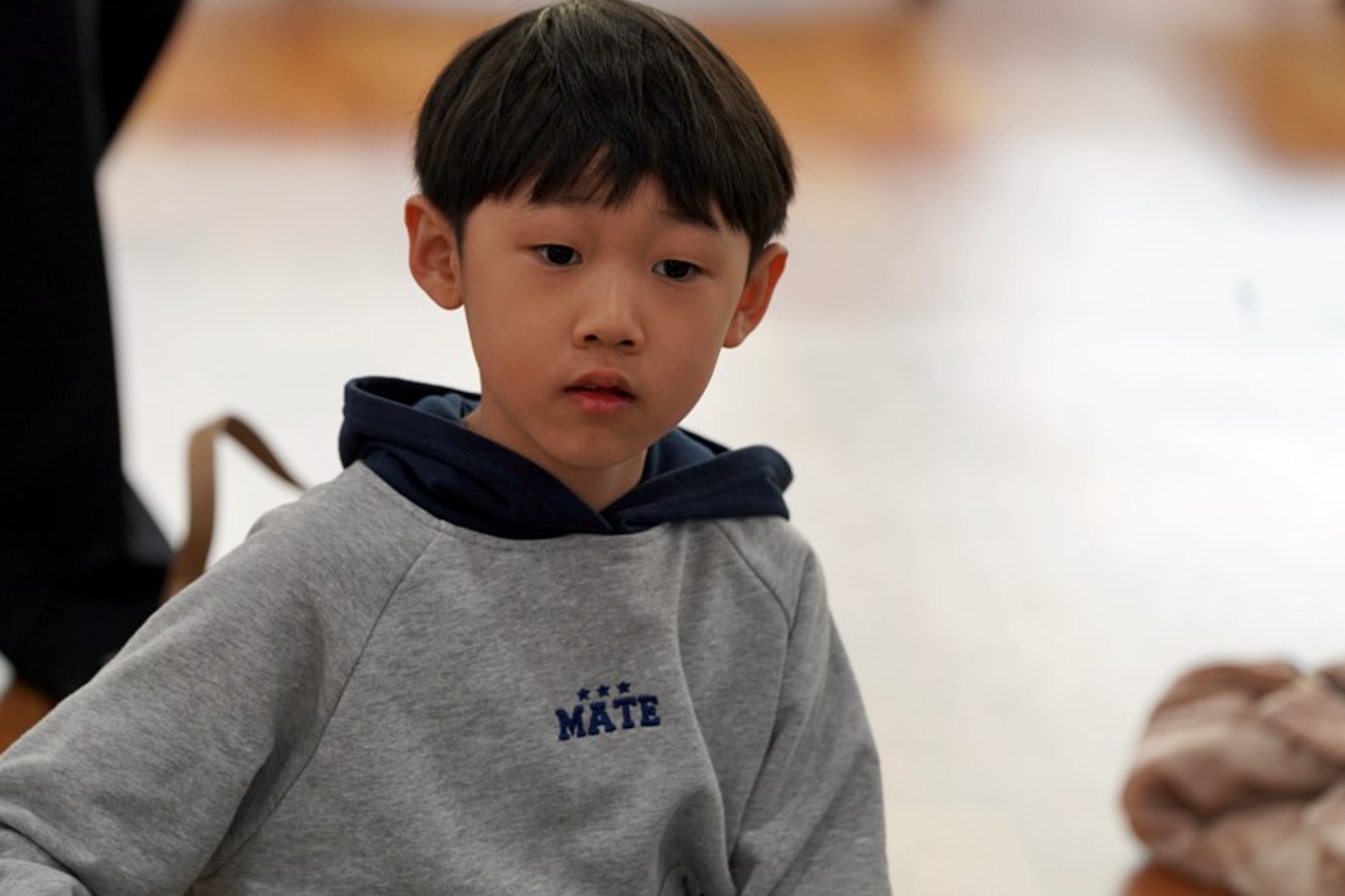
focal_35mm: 220
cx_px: 610
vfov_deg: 6.2
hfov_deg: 9.4
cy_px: 419
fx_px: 8217
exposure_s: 1/250
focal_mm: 200
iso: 1250
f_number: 4
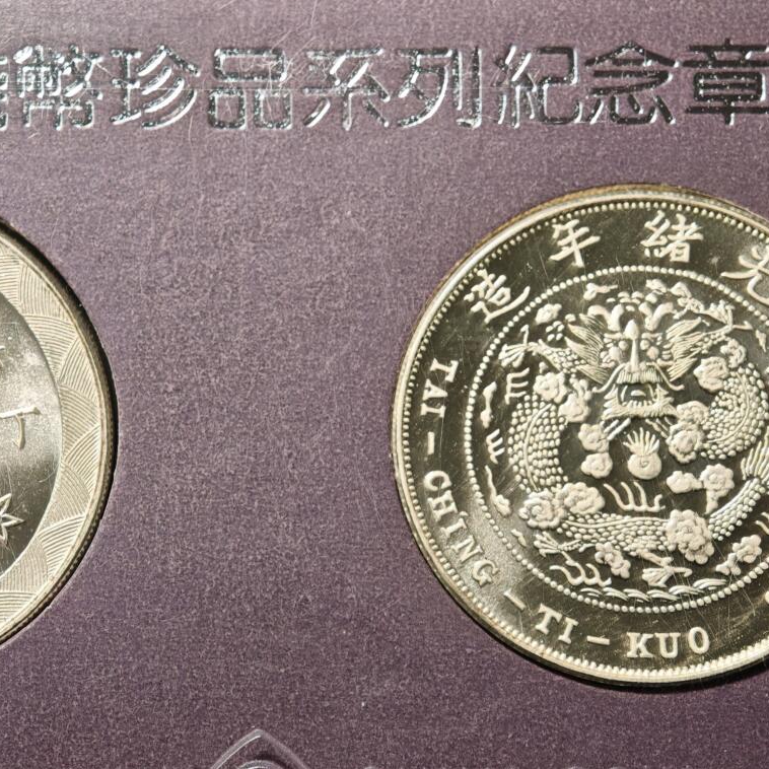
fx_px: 2463
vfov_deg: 17.7
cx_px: 267
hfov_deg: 17.7
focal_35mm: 98
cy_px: 451
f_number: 2
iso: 400
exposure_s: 1/100
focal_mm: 9
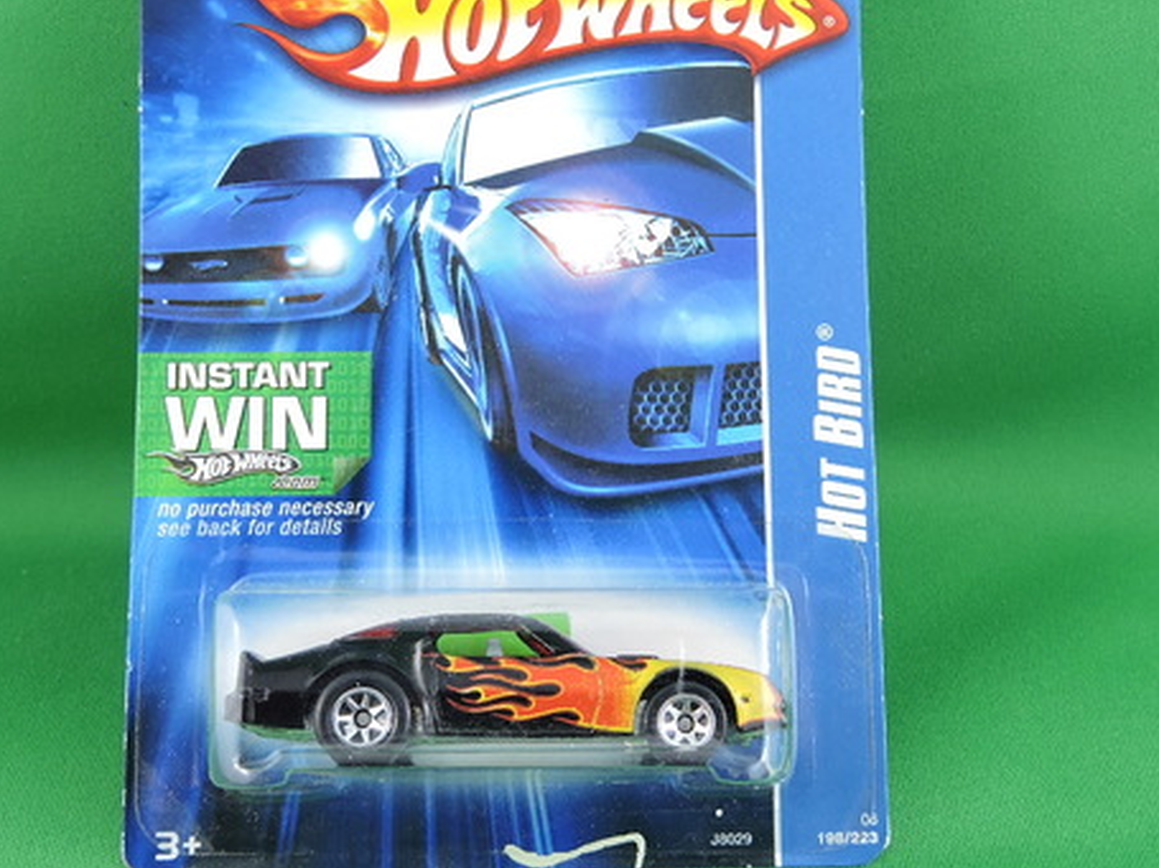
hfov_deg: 37.5
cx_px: 600
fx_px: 1707
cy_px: 346
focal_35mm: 51
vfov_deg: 28.5
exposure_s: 1/30
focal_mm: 5.4
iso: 140
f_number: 3.5
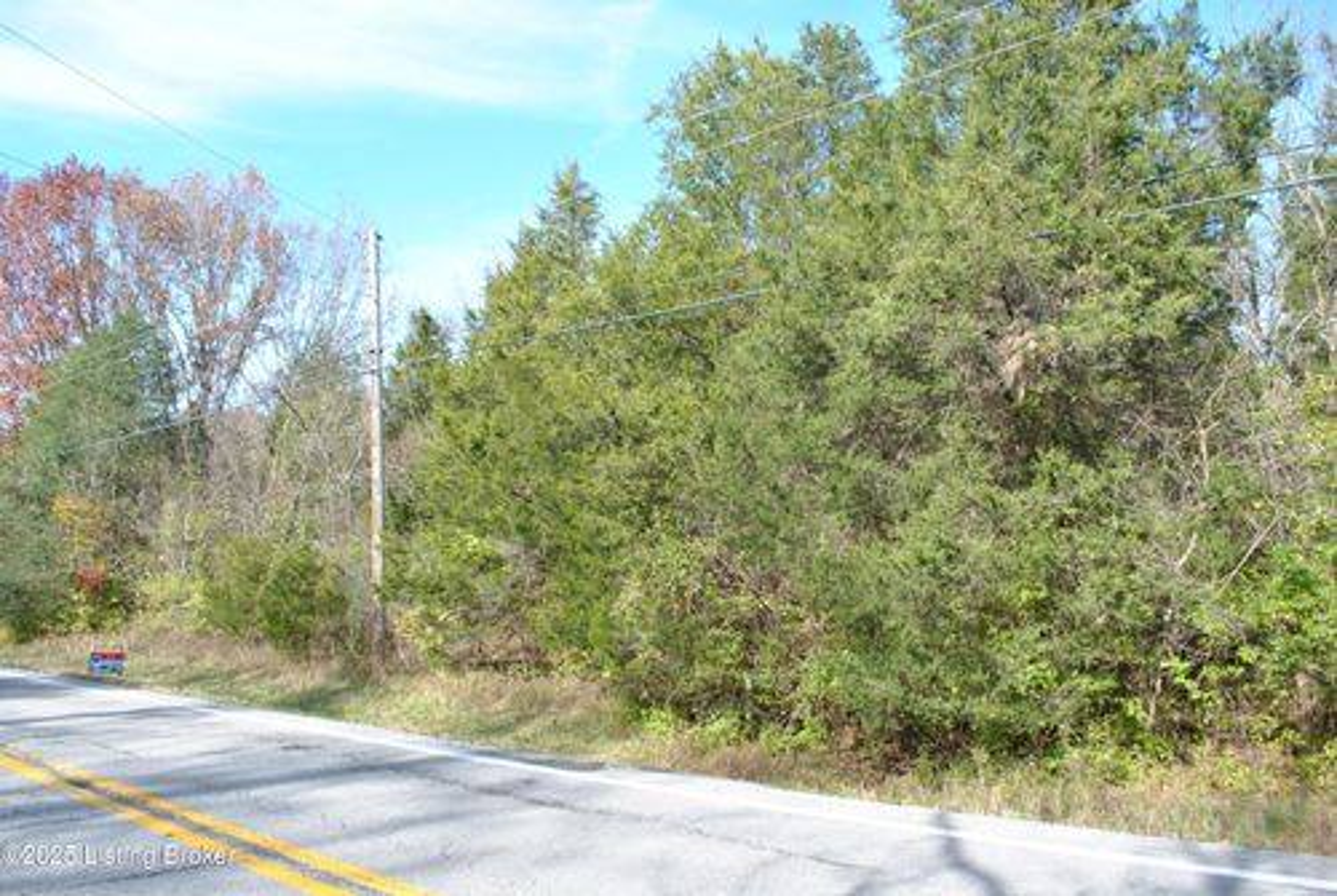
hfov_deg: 67.3
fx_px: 1004
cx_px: 668
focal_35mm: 27
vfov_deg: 48.1
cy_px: 448
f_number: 5.6
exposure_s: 1/125
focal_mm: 18
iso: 100
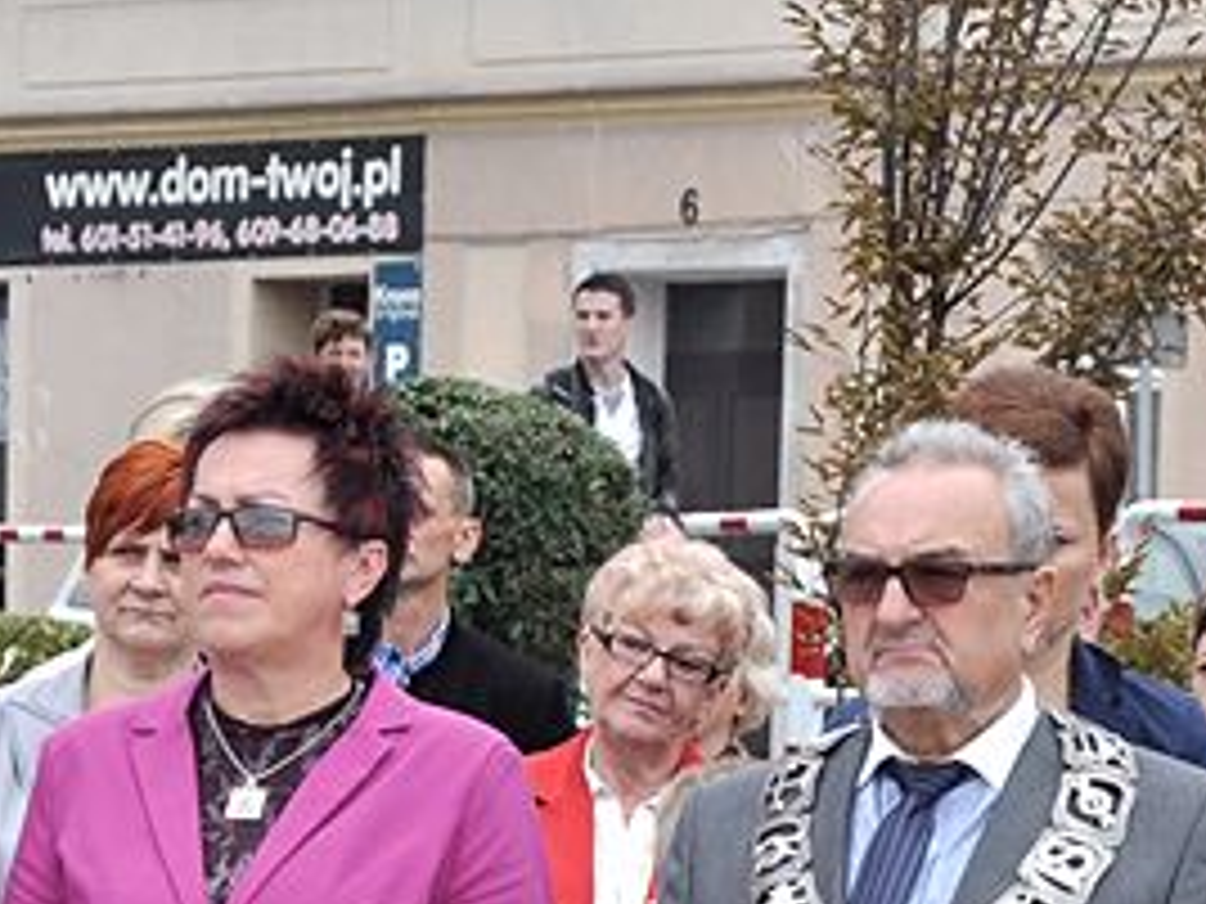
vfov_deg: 4.9
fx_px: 10521
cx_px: 886
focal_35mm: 302
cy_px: 1266
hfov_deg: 6.6
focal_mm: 66
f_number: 5.6
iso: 500
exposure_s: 1/500
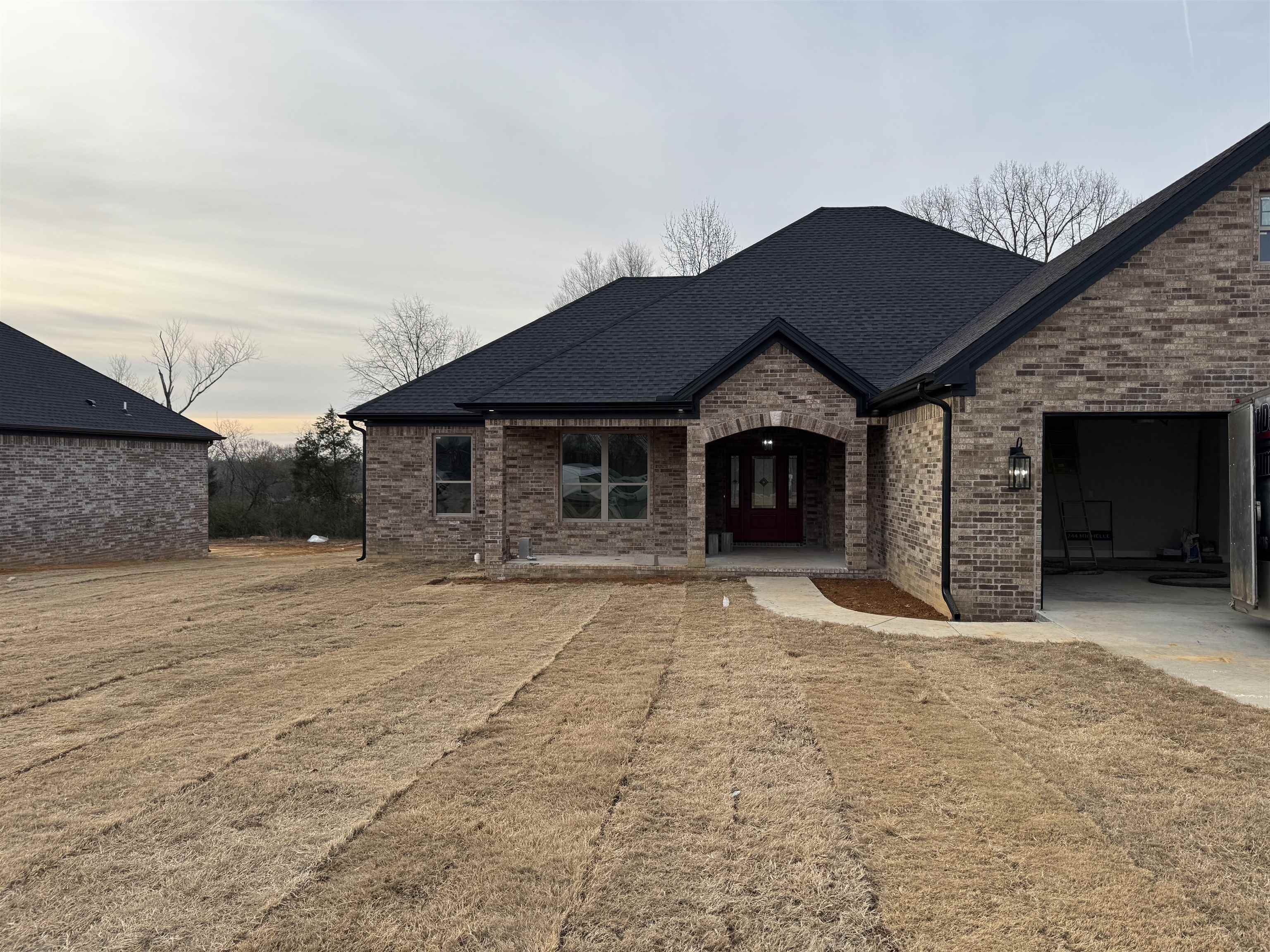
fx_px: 881
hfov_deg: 71.6
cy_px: 476
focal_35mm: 24
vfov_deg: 56.8
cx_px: 635
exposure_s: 1/2252
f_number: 1.78
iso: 80
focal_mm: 6.76
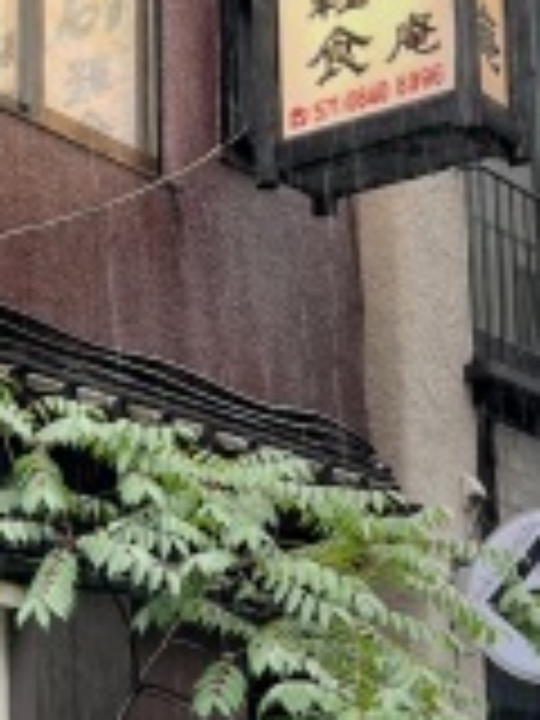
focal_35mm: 81
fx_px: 1685
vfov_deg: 24.0
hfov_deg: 17.0
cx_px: -187
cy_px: 482
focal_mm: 5.1
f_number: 1.6
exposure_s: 1/121
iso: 80
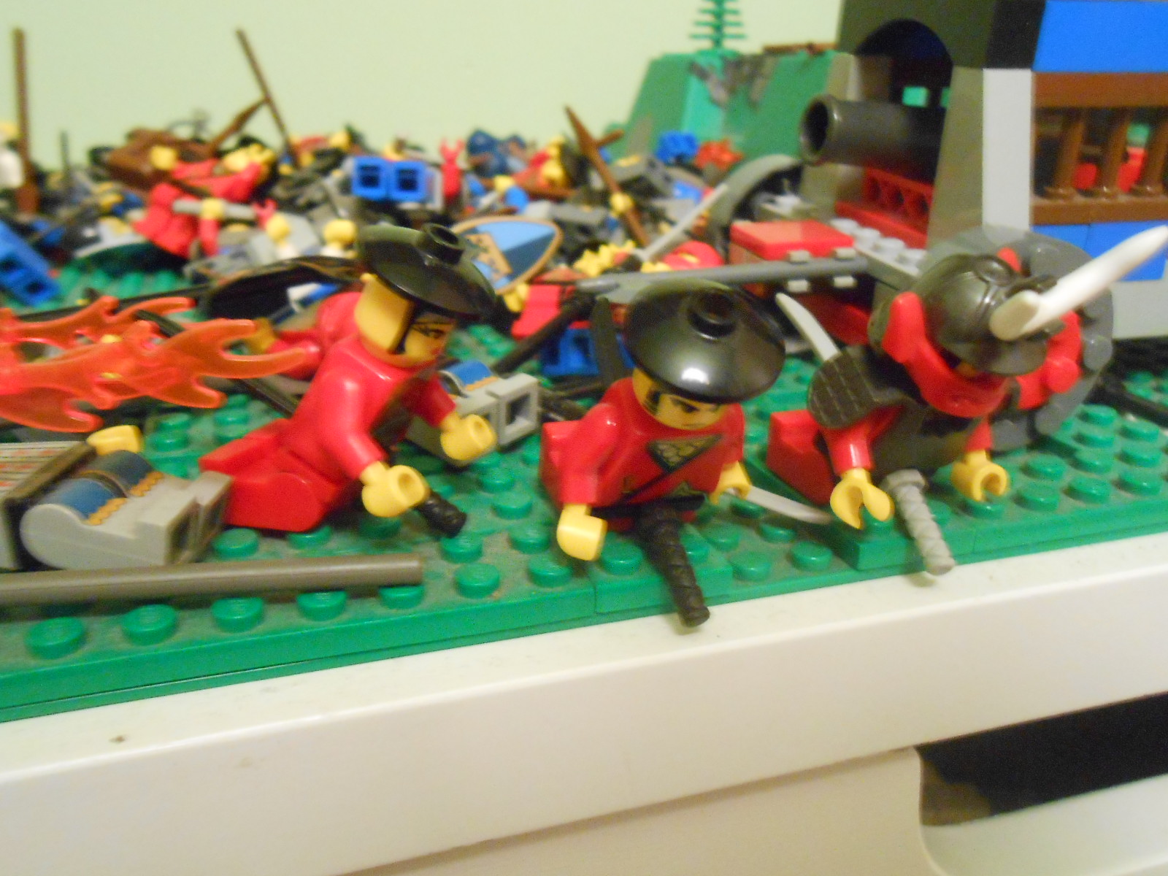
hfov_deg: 60.0
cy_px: 438
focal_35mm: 30
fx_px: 1012
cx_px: 584
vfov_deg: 46.8
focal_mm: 5.3
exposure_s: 1/1.3
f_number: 3.8
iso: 800
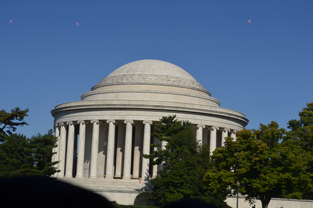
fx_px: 716
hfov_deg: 24.7
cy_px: 104
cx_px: 156
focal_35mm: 82
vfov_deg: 16.5
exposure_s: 1/250
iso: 200
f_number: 8
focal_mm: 55
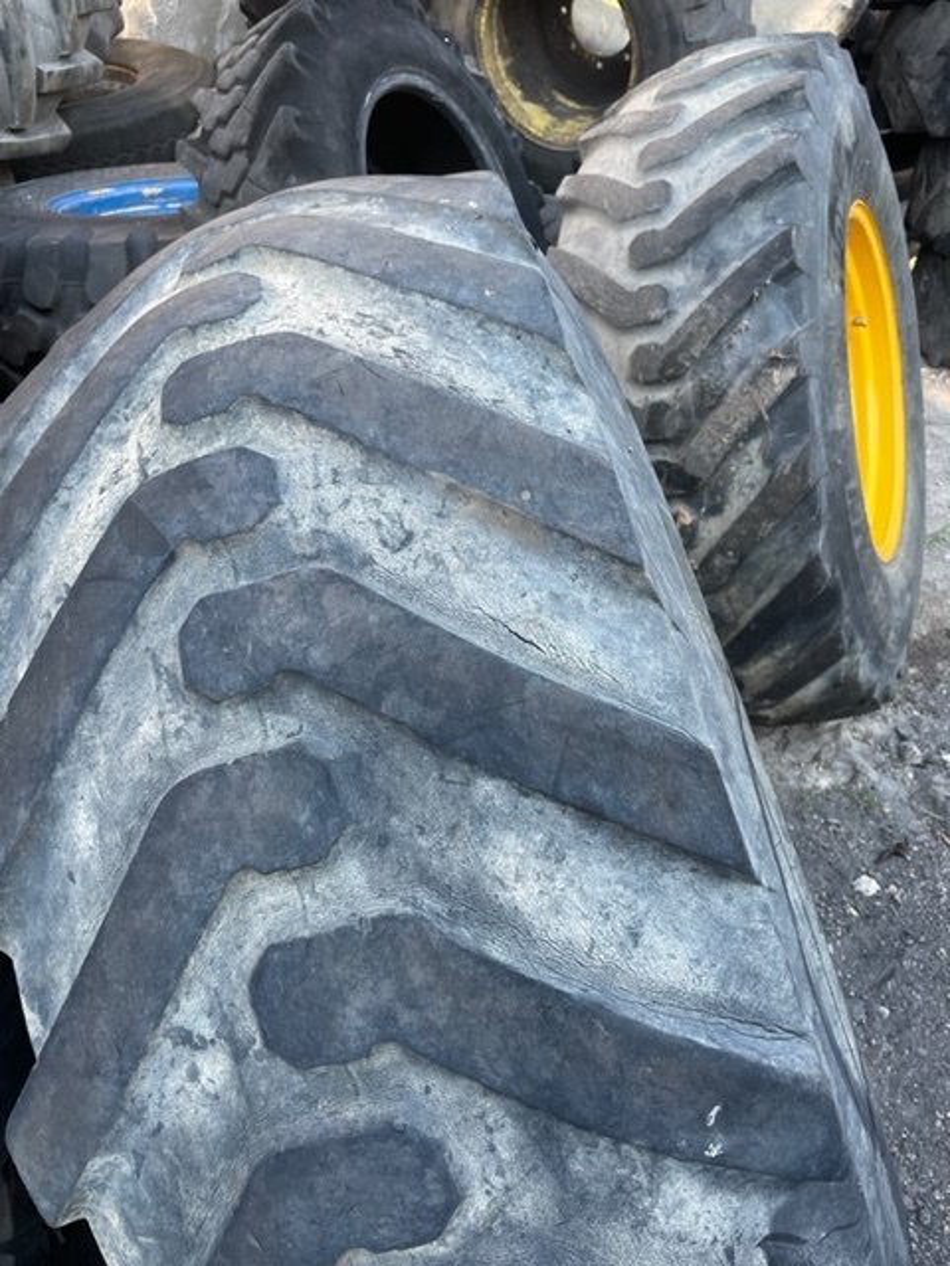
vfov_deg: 67.3
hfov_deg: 53.1
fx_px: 951
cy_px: 633
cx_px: 475
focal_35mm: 26
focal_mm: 4.2
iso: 32
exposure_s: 1/296
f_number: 1.6
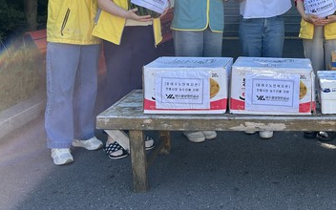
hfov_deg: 40.5
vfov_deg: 26.4
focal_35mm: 47
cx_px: 278
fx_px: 430
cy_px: 14
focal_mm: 5.7
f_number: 1.5
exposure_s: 1/646
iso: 50
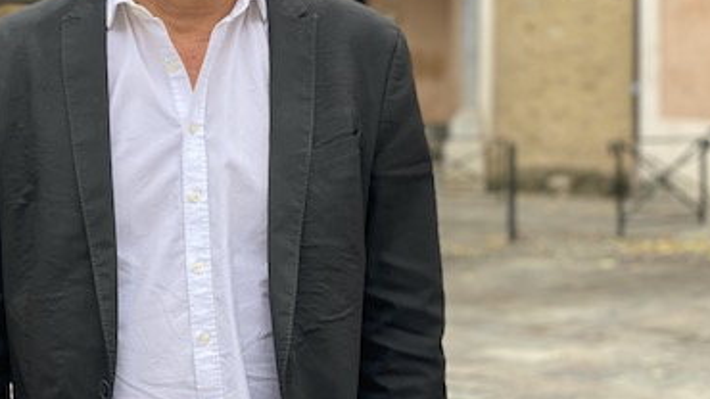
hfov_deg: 21.6
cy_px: 48
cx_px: 178
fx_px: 1845
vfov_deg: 12.3
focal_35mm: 98
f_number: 2
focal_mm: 6
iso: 40
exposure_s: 1/122
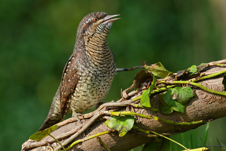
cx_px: 113
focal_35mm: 420
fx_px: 2637
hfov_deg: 4.9
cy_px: 76
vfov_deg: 3.3
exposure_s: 1/500
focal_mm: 280
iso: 250
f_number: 8
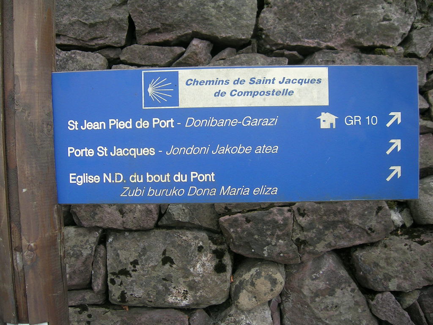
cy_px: 162
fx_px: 438
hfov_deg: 52.6
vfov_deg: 40.7
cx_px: 216
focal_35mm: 35
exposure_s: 1/283
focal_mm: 5.4
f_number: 2.8
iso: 50
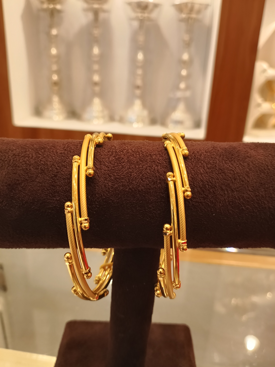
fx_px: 286
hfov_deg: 51.4
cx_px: 138
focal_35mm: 27
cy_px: 184
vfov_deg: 65.3
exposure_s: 1/100
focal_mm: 3.61
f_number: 1.8
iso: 100
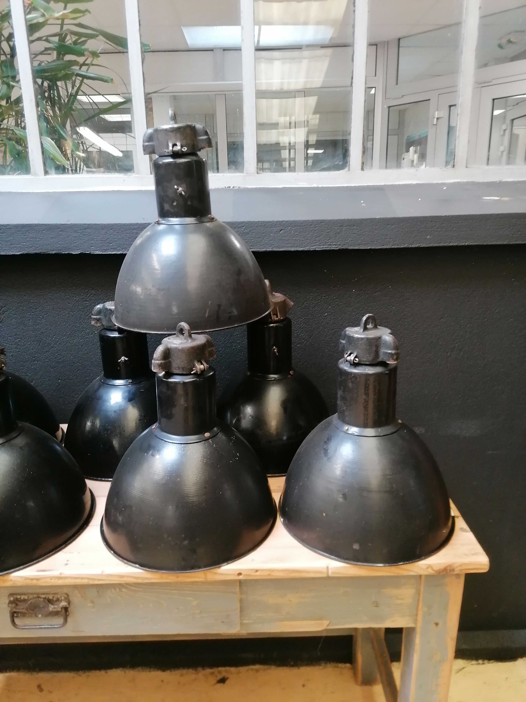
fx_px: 547
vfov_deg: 65.3
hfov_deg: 51.4
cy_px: 351
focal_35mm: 27
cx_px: 263
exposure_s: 1/33.3
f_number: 1.8
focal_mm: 4.75
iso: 250
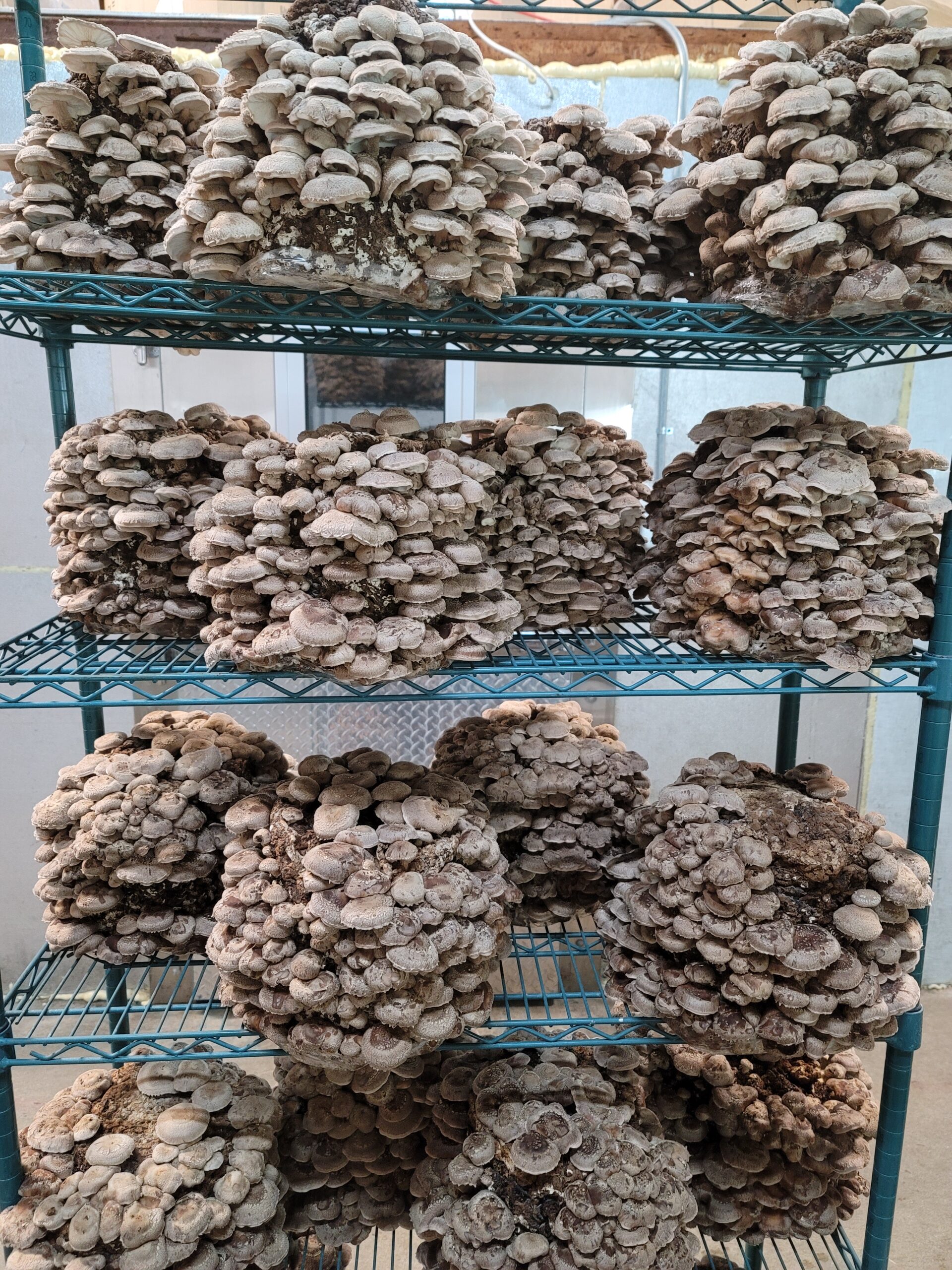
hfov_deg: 54.9
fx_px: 917
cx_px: 476
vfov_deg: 69.4
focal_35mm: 25
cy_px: 635
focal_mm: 7
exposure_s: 1/40
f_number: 1.8
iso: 640
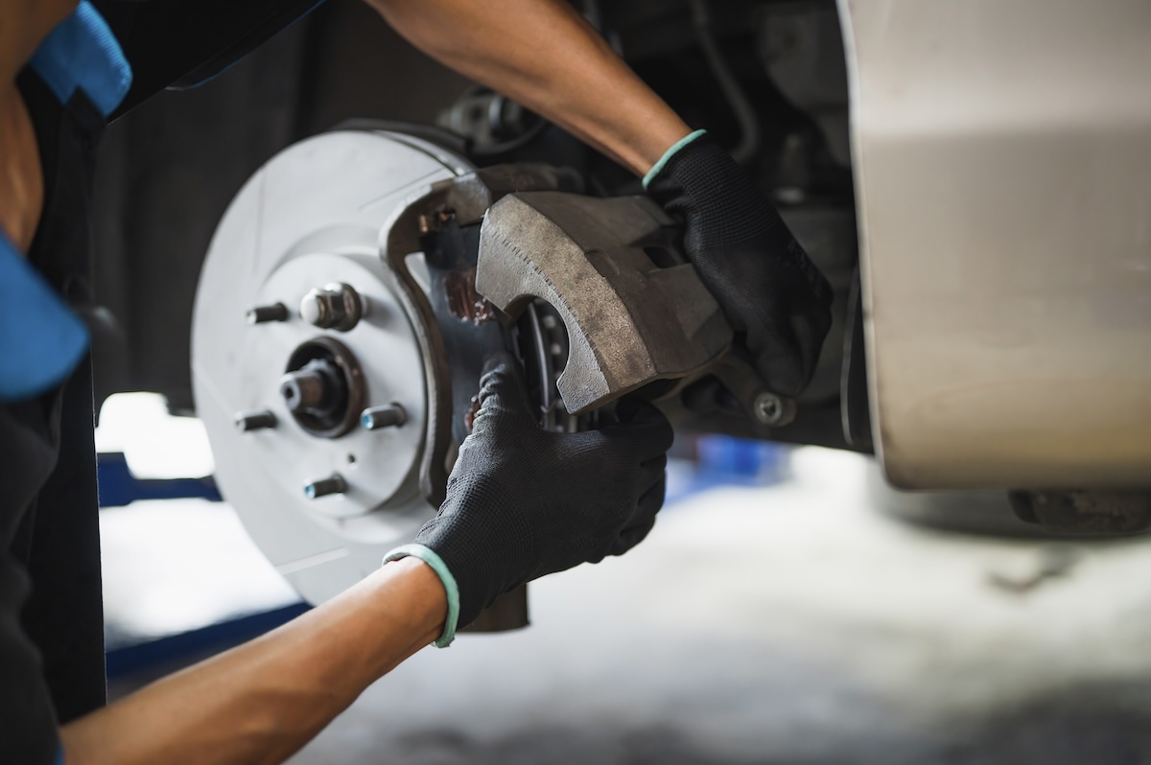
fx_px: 1597
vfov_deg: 26.9
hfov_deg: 39.6
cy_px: 382
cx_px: 576
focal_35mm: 50
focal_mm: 50
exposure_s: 1/200
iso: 2000
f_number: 2
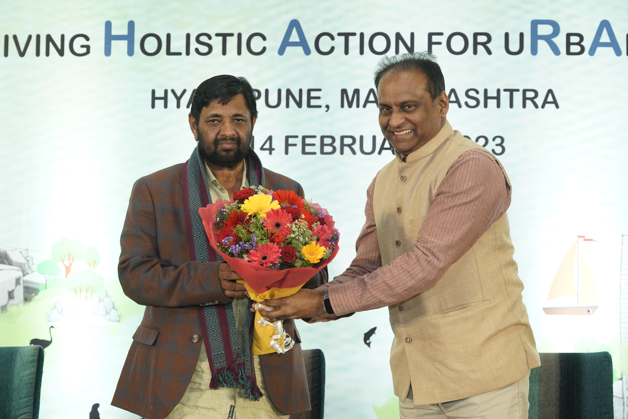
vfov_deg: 15.7
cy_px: 210
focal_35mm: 87
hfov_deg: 23.4
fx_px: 1518
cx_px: 314
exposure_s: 1/200
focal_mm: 87
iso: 2000
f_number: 6.3
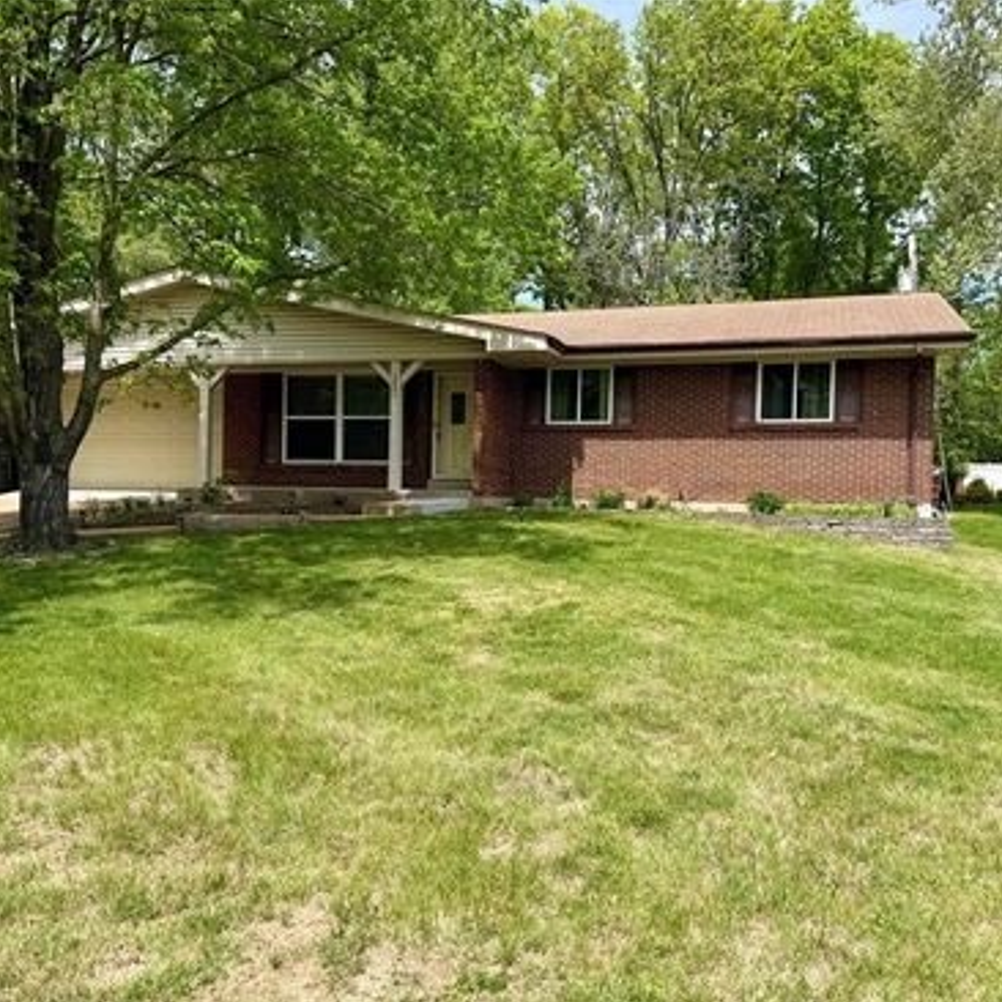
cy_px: 511
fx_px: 950
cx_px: 506
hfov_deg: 55.6
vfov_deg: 55.6
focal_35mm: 29
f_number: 1.78
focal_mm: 6.76
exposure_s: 1/2445
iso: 80
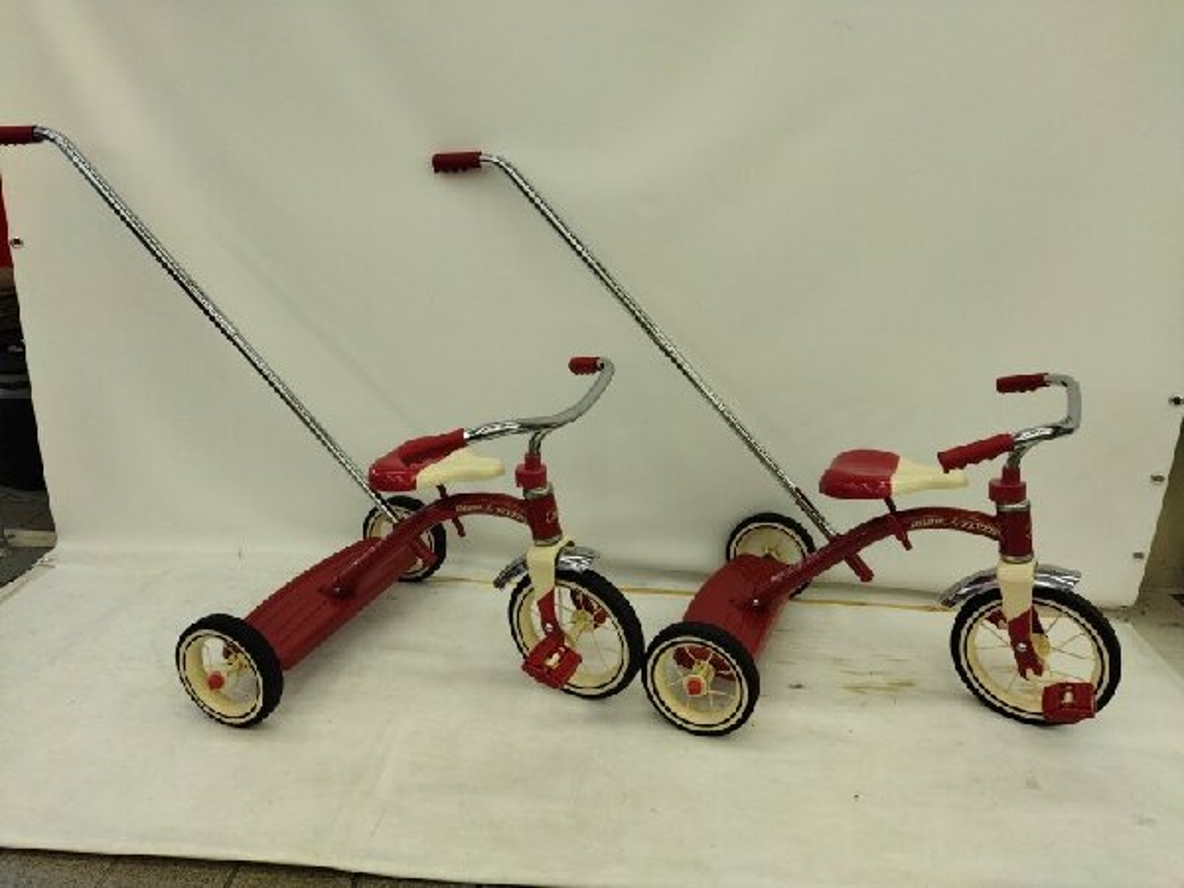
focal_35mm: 27
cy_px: 444
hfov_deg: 65.3
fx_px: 924
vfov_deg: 51.4
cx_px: 592
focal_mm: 4.71
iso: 100
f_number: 1.79
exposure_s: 1/172
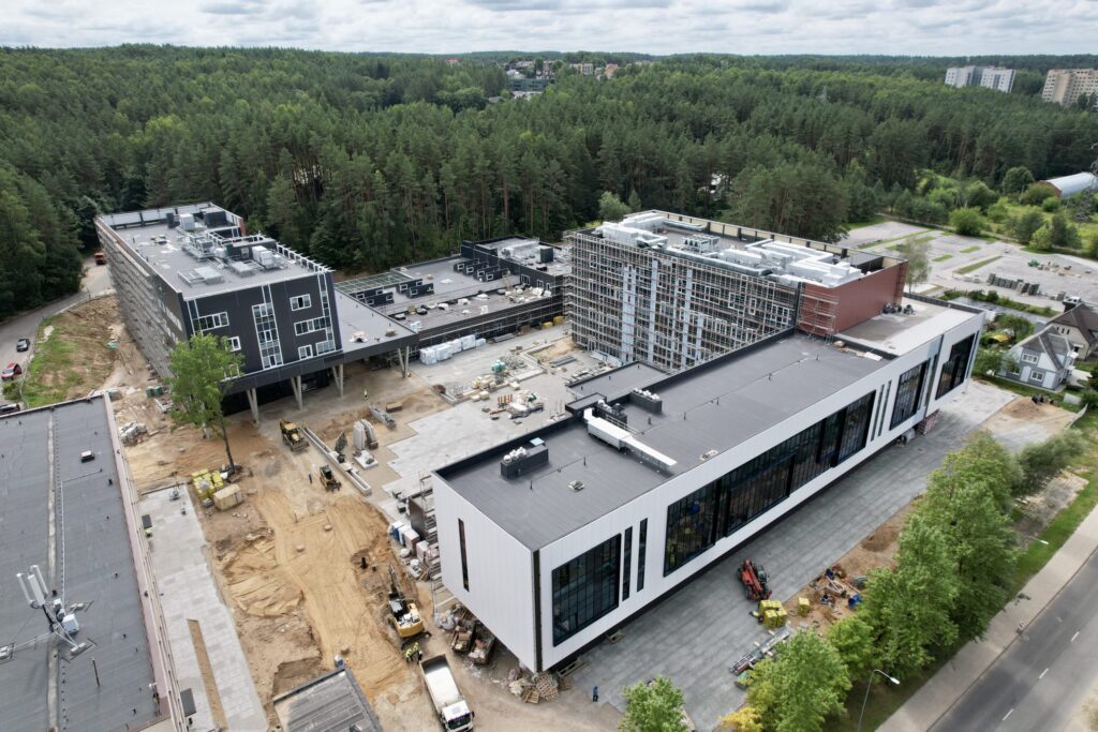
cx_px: 549
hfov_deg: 78.6
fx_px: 671
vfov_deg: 57.2
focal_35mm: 22
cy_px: 366
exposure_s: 1/1500
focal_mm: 8.38
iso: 130
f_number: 2.8
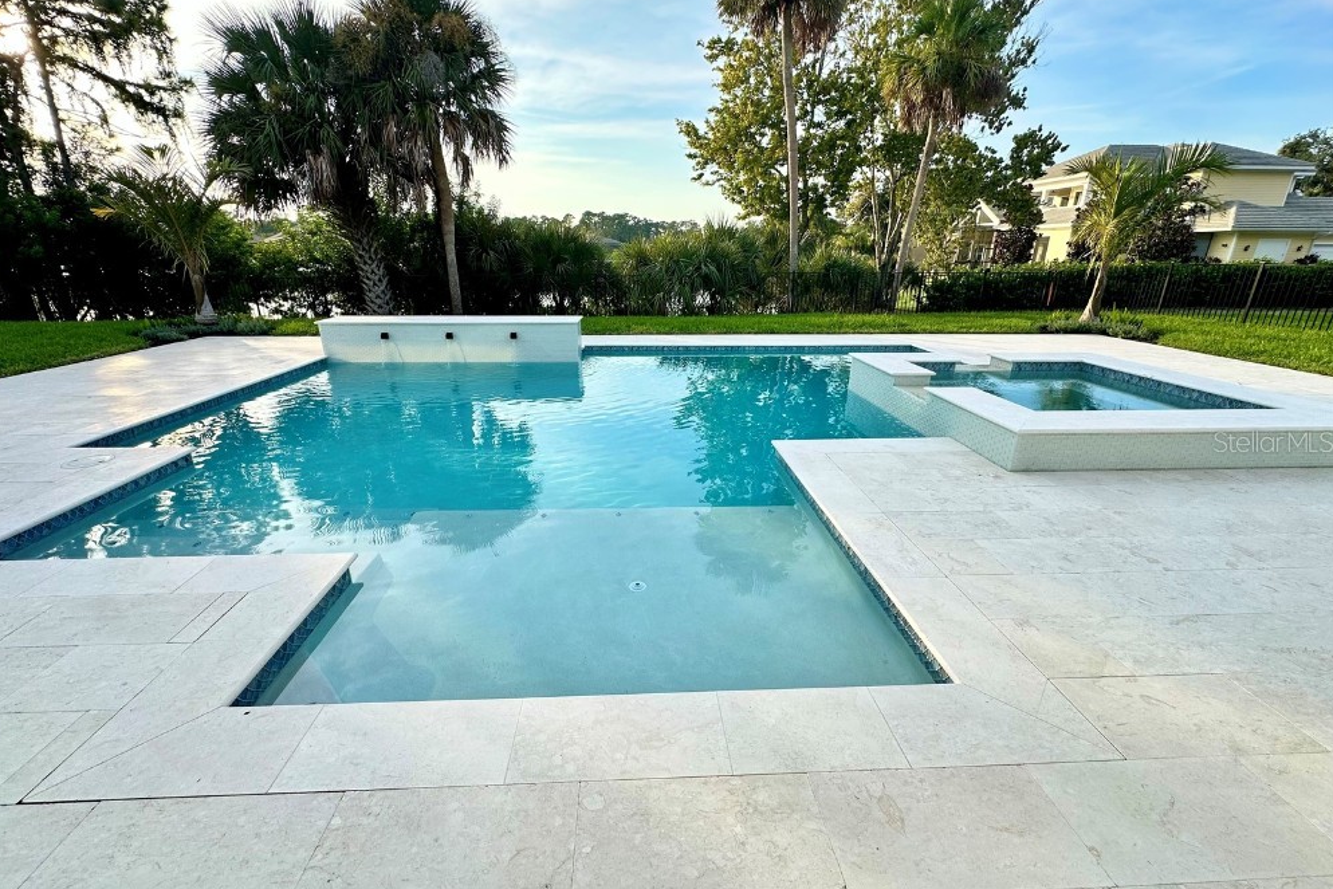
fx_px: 555
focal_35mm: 15
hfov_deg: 100.4
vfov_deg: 77.3
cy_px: 441
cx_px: 653
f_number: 2.2
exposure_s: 1/422
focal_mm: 2.22
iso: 40
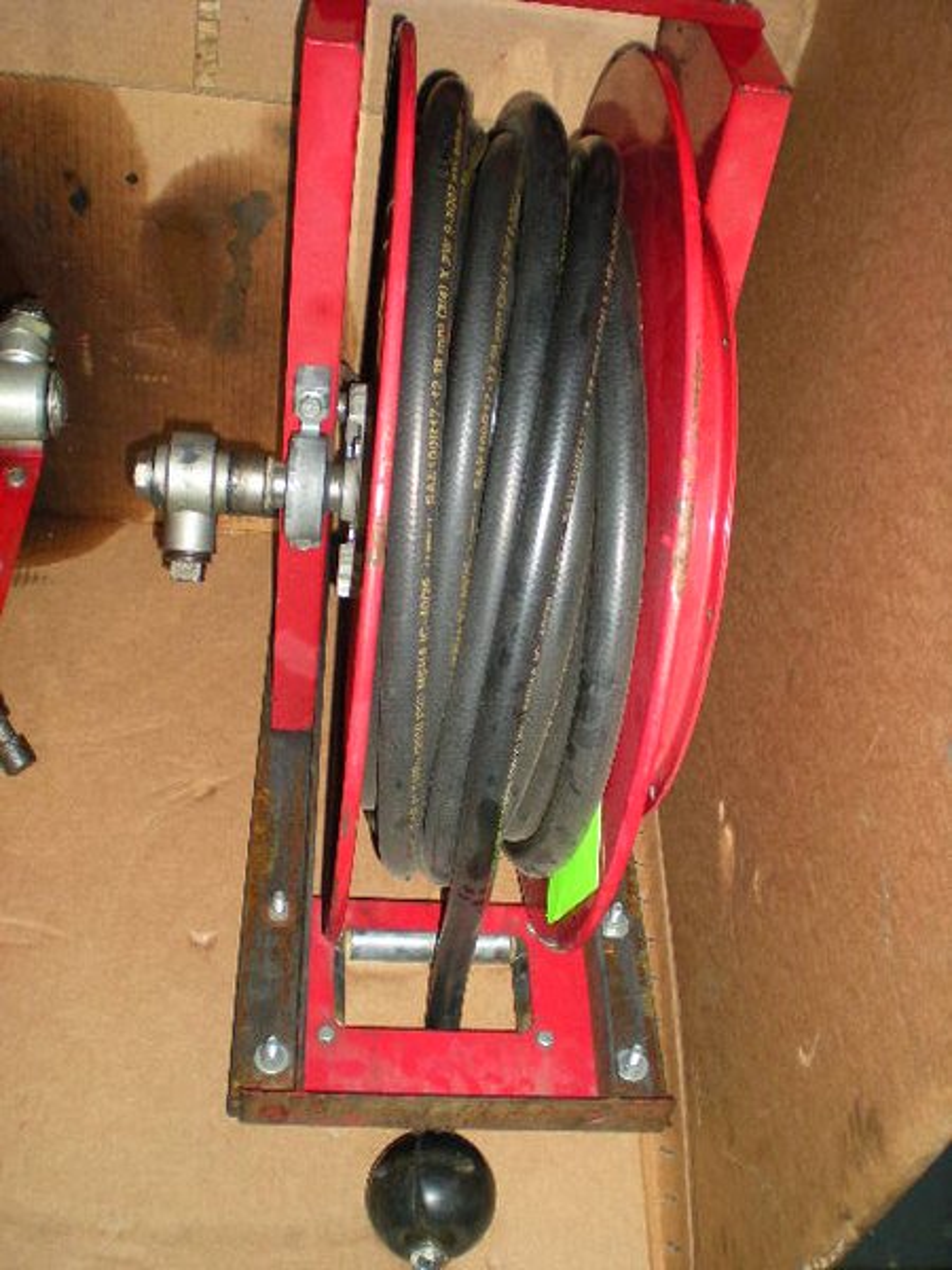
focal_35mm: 38
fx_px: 1393
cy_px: 635
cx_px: 476
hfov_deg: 37.7
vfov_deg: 49.0
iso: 195
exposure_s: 1/60
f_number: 3.1
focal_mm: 6.3
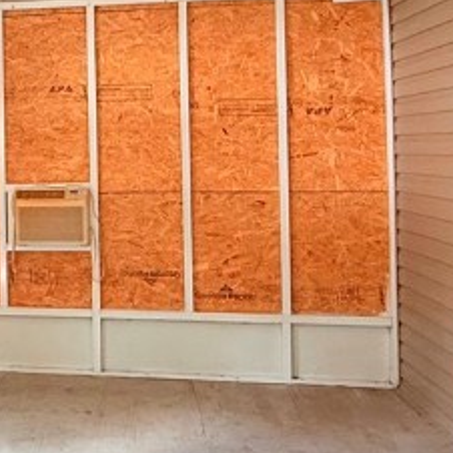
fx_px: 829
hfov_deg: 28.0
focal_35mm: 56
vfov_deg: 30.2
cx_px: -36
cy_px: 132
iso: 400
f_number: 2.2
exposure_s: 1/60
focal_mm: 2.22
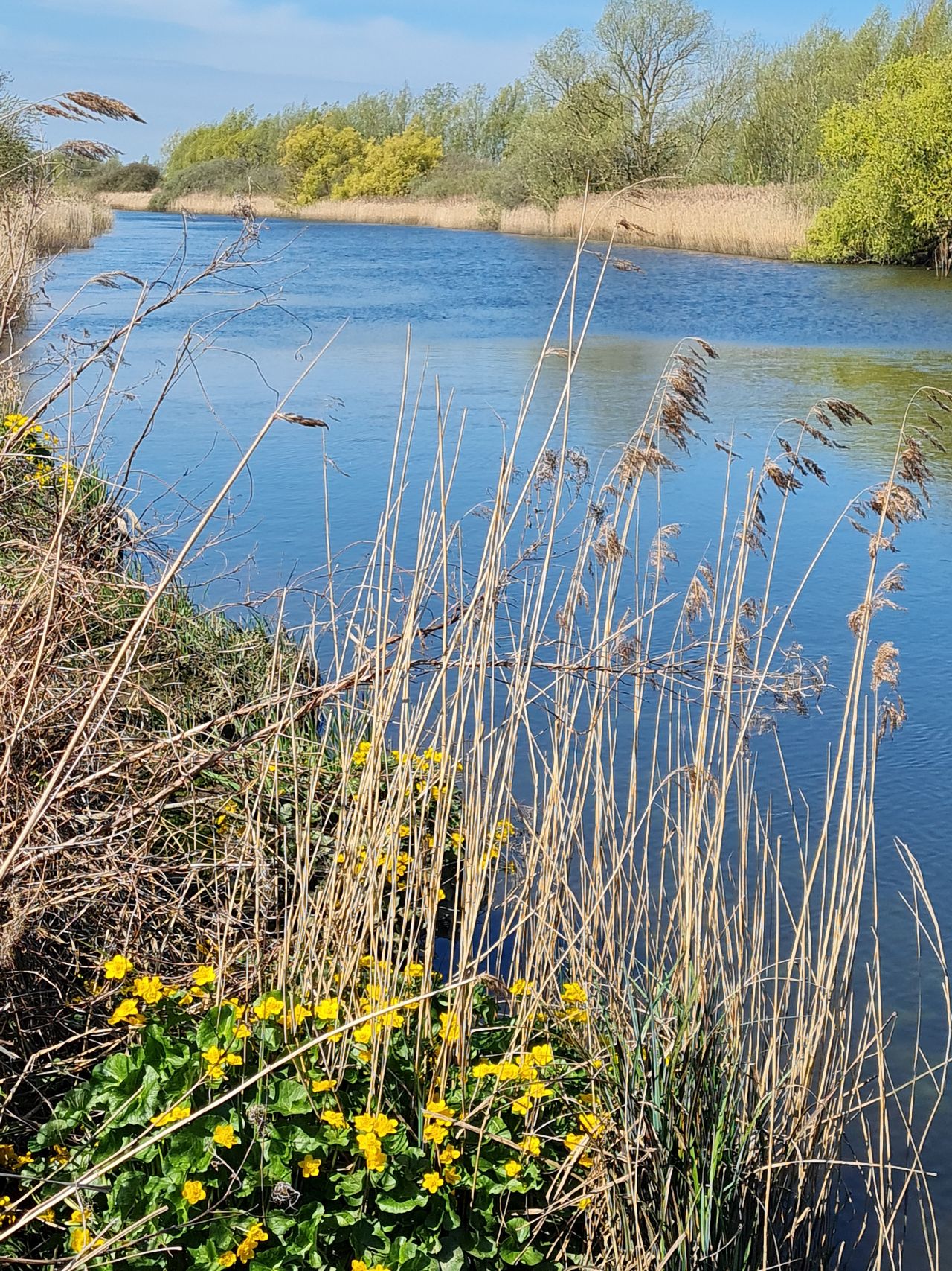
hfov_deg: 53.1
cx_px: 476
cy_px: 636
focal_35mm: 26
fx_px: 954
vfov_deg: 67.3
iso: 50
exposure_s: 1/2427
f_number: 1.8
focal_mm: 5.4
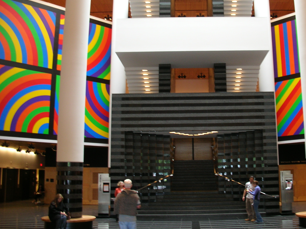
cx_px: 188
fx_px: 380
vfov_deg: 33.5
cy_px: 97
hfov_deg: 43.6
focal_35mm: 43
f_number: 3
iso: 65
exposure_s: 1/4
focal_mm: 5.8
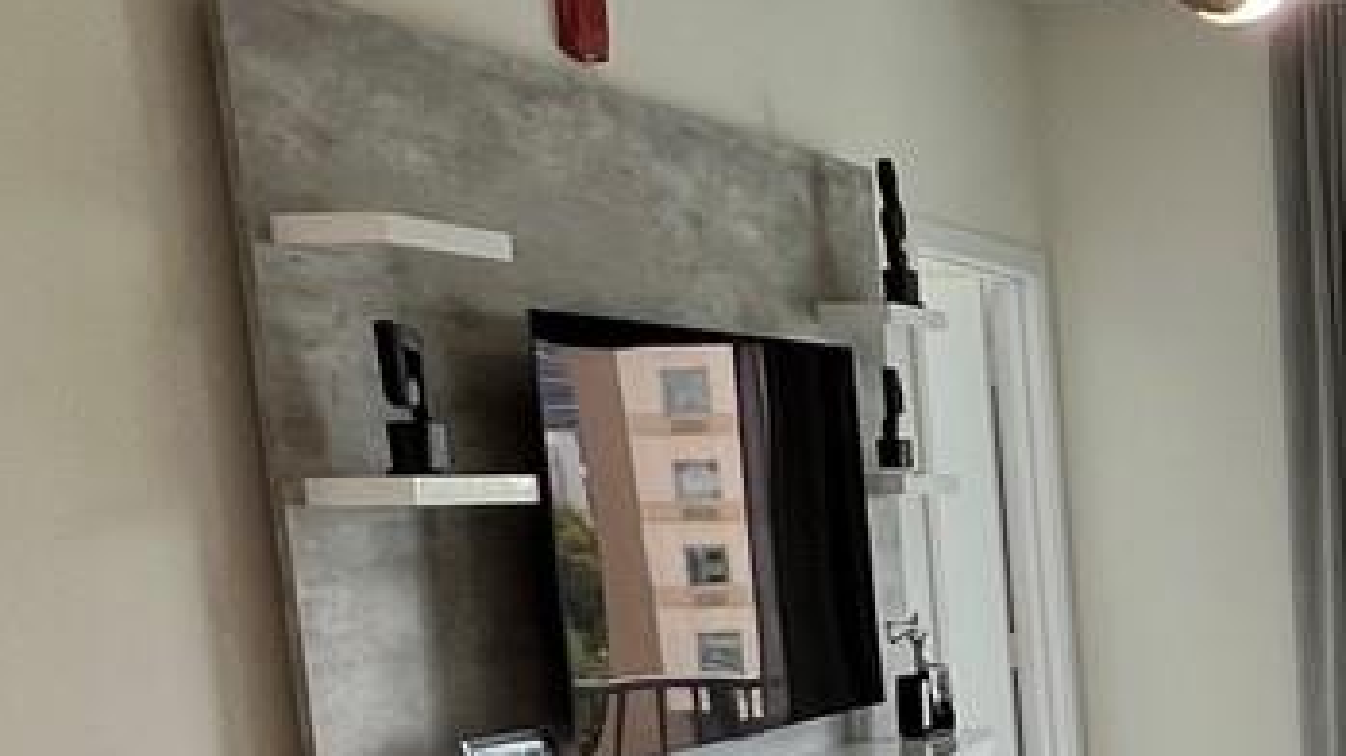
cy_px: 941
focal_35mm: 65
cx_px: 1813
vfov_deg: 17.5
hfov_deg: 26.6
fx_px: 2319
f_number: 1.8
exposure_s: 1/104
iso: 50
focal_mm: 1.57
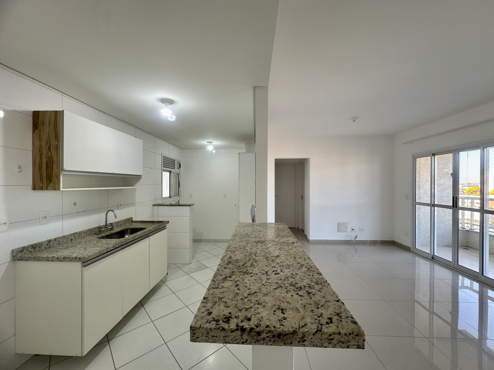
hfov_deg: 102.1
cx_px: 247
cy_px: 185
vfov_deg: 85.7
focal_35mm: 14
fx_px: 200
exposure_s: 1/120
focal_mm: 2.22
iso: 64
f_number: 2.2
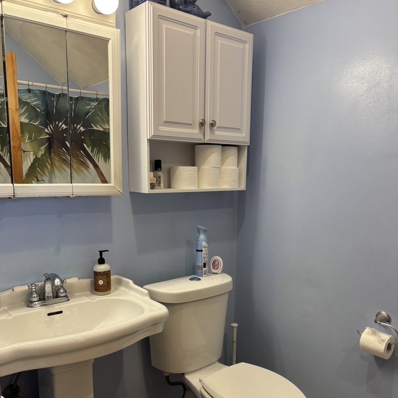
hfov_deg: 52.5
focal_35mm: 31
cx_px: 199
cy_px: 246
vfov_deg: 52.0
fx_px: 403
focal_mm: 5.96
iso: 80
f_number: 1.6
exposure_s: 1/60
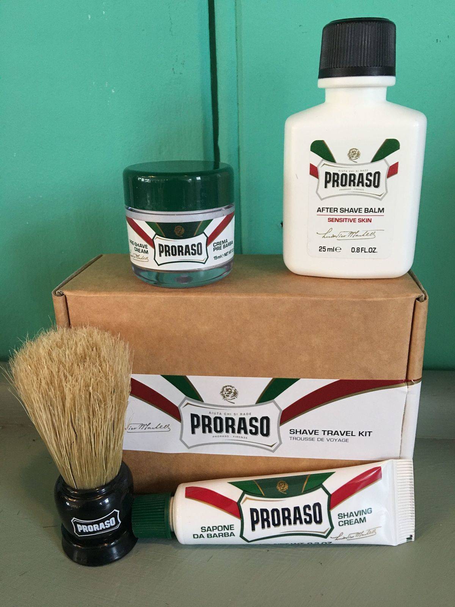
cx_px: 228
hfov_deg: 48.2
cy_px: 304
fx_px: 508
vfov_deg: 61.7
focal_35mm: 29
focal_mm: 4.15
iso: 64
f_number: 2.2
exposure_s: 1/33
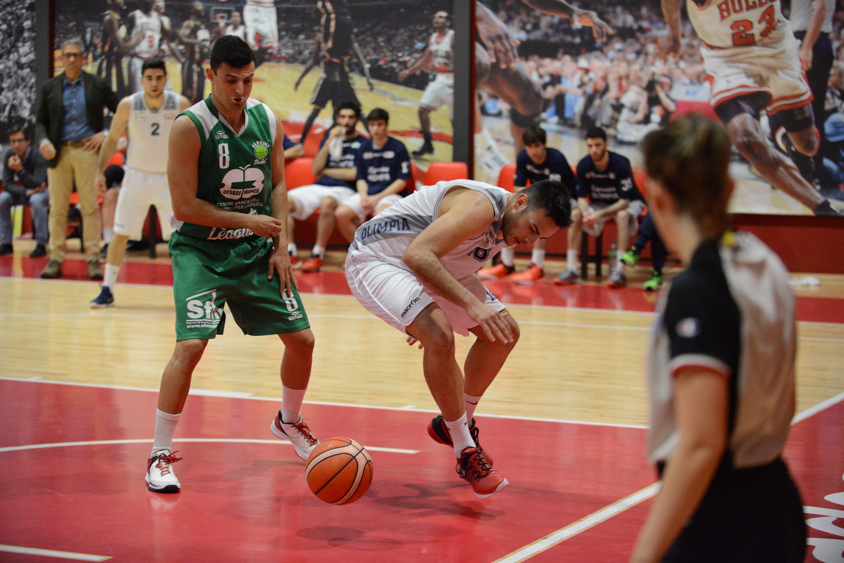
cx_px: 422
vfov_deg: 14.0
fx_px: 2298
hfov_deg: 20.8
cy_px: 282
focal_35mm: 98
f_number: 2.8
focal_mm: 98
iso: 5600
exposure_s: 1/800
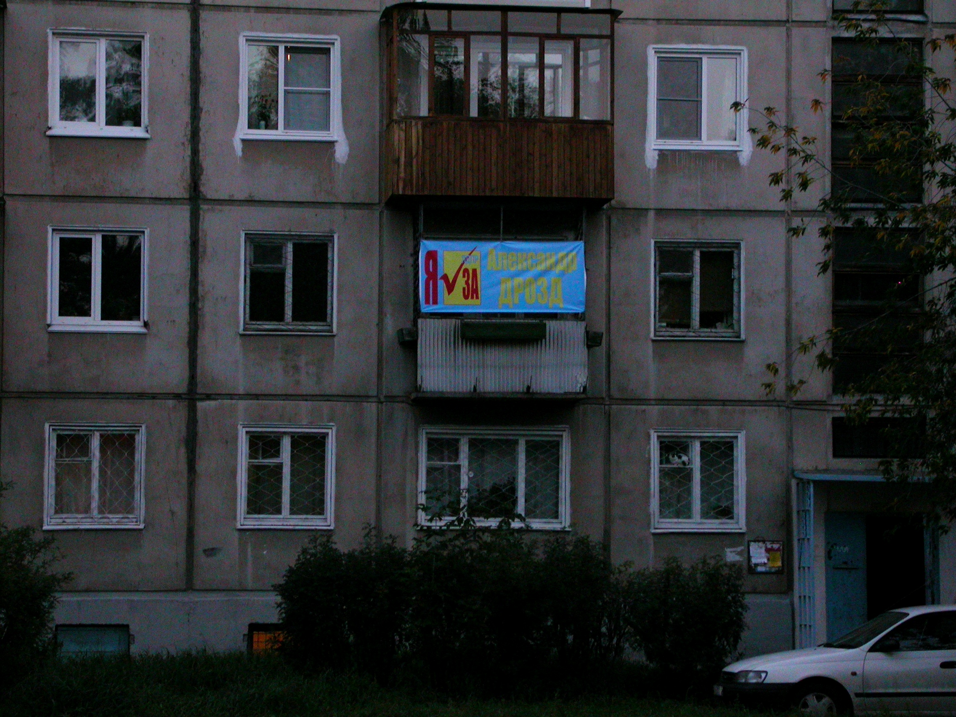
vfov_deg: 14.6
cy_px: 358
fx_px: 2789
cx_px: 478
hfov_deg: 19.4
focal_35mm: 101
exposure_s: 1/60.3
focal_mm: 20.9
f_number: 4
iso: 200
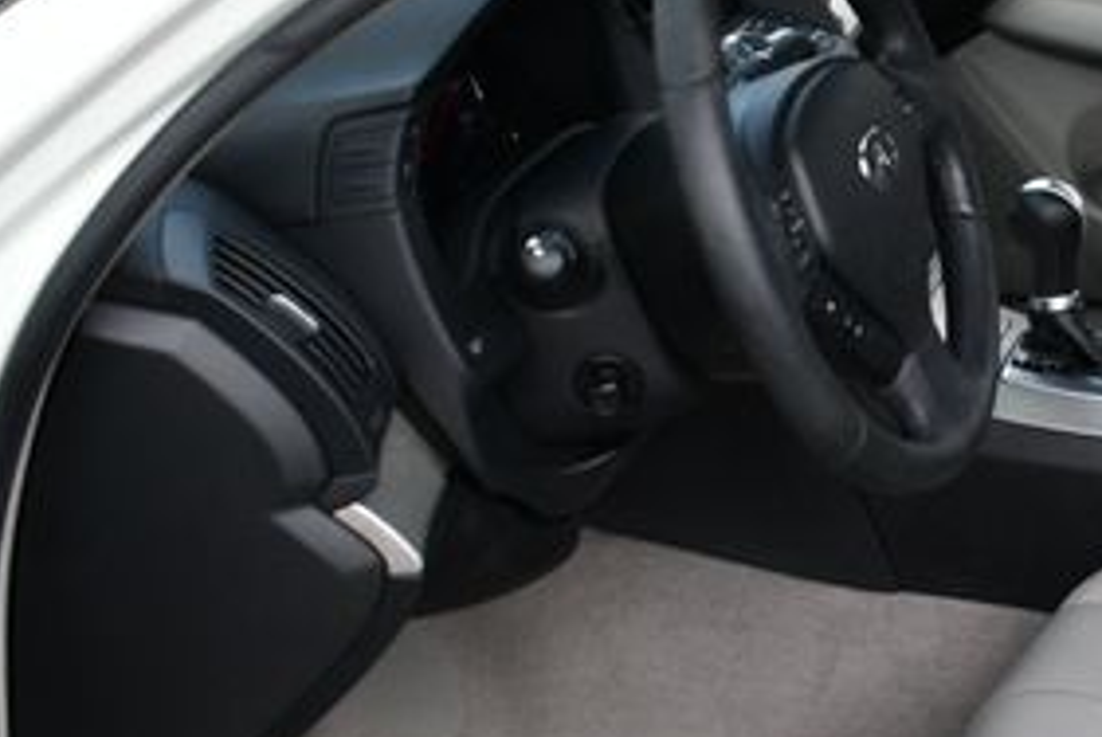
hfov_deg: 23.5
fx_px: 2513
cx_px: 1149
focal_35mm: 82
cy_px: 565
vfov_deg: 16.6
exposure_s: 1/250
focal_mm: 18
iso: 250
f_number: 5.6
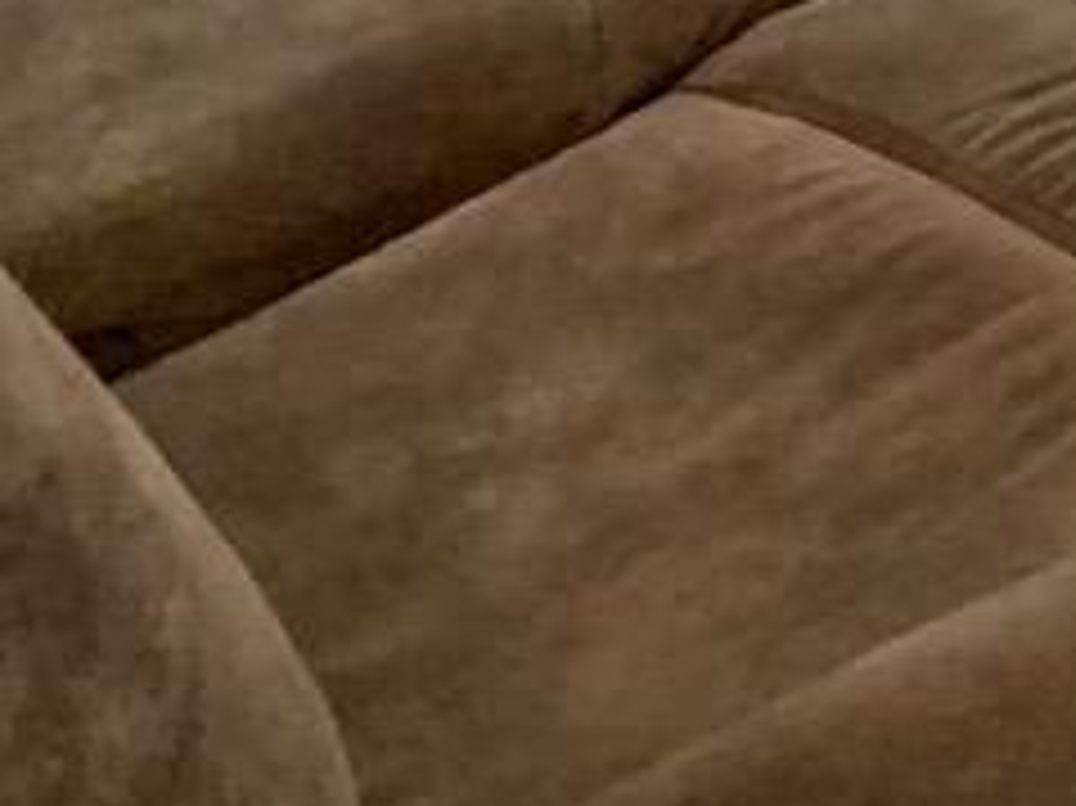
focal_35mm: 163
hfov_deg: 10.5
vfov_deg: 7.9
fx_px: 5064
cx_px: 2575
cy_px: -1533
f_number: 1.8
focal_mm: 4.25
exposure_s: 1/60
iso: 320
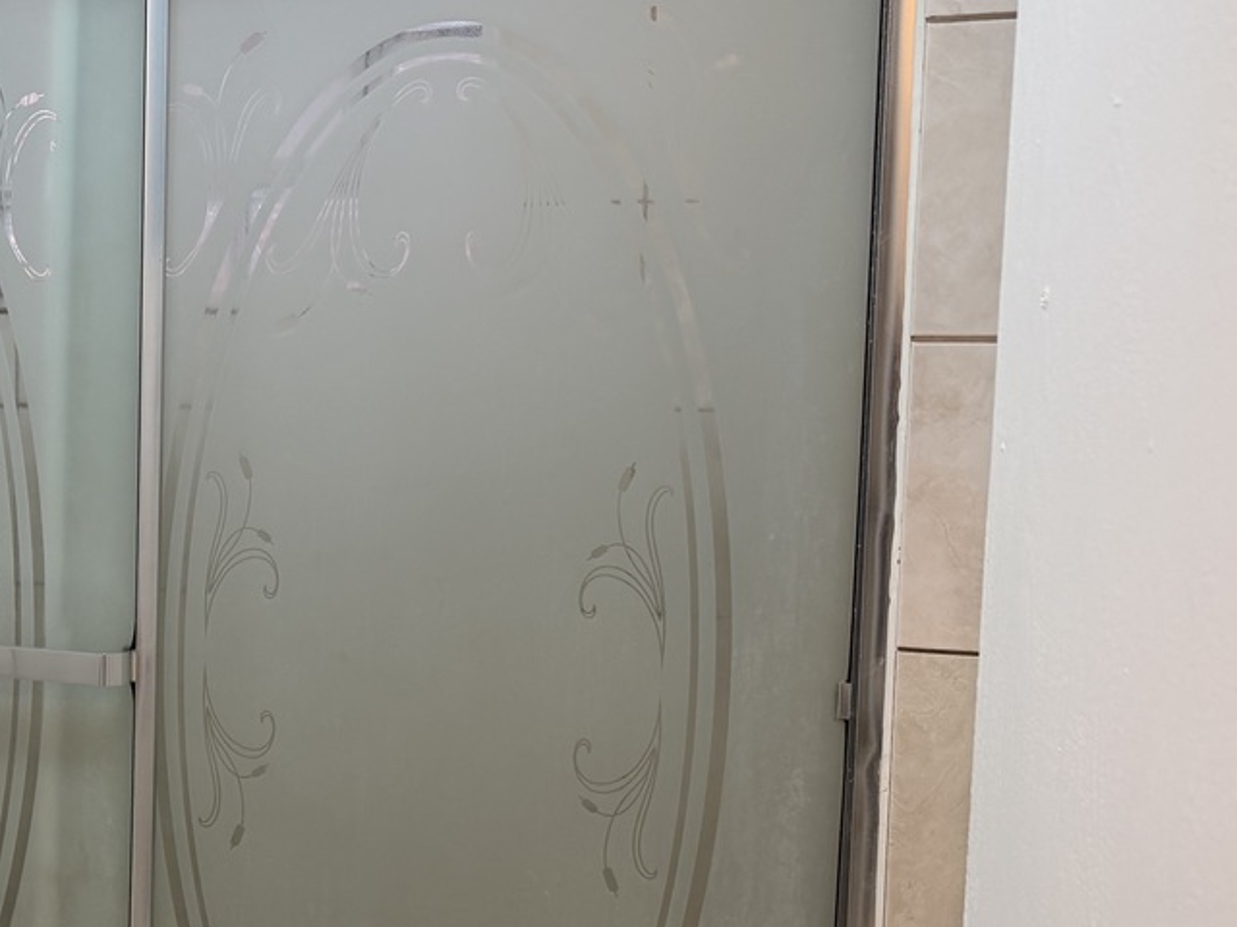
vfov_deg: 27.0
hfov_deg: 31.9
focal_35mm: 54
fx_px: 1930
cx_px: -89
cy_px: 547
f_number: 1.78
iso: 100
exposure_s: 1/60
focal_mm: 6.76
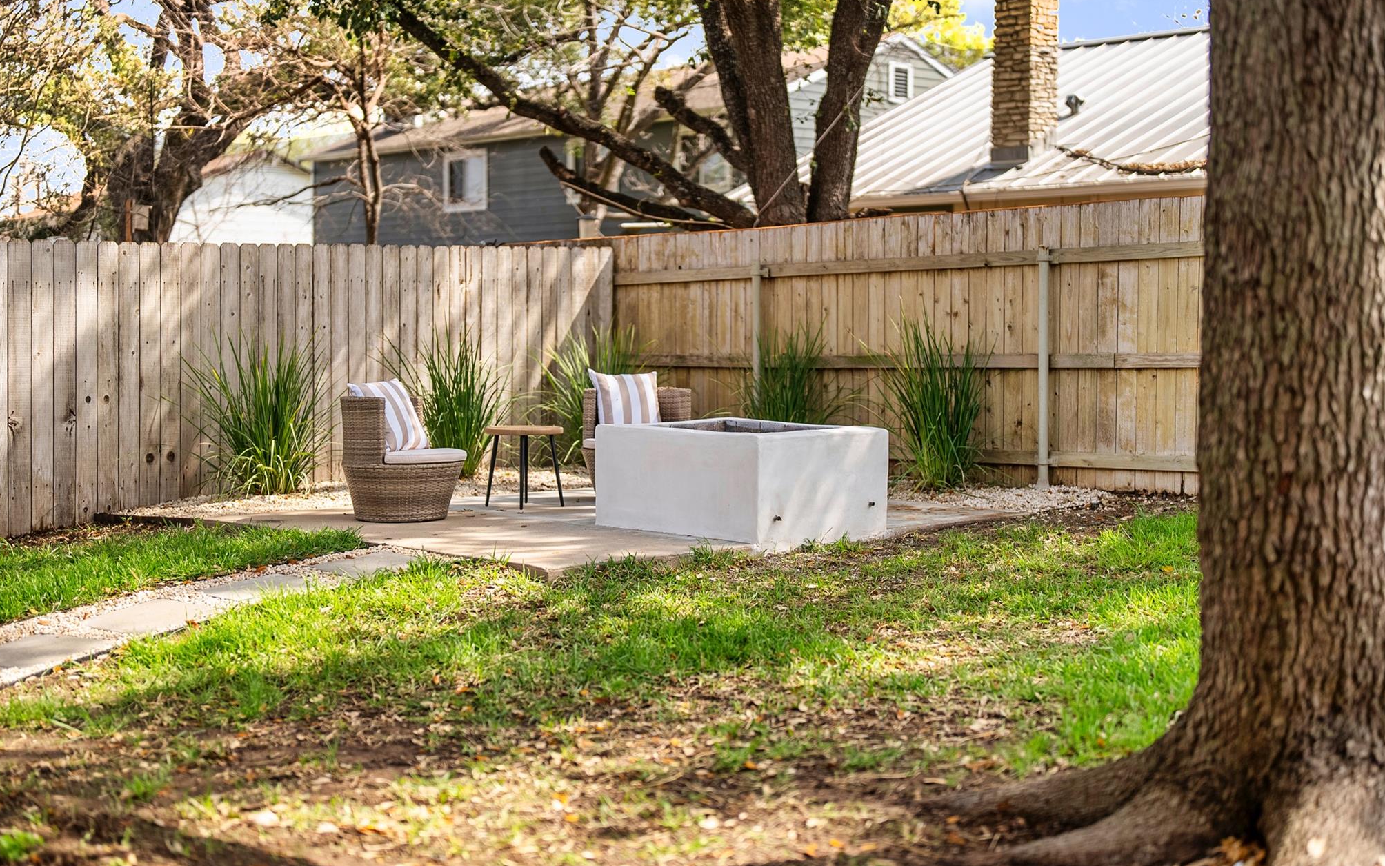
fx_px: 1963
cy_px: 435
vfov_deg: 24.9
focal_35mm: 52
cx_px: 685
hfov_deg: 38.9
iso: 100
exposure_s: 1/1600
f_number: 1.2
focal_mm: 50
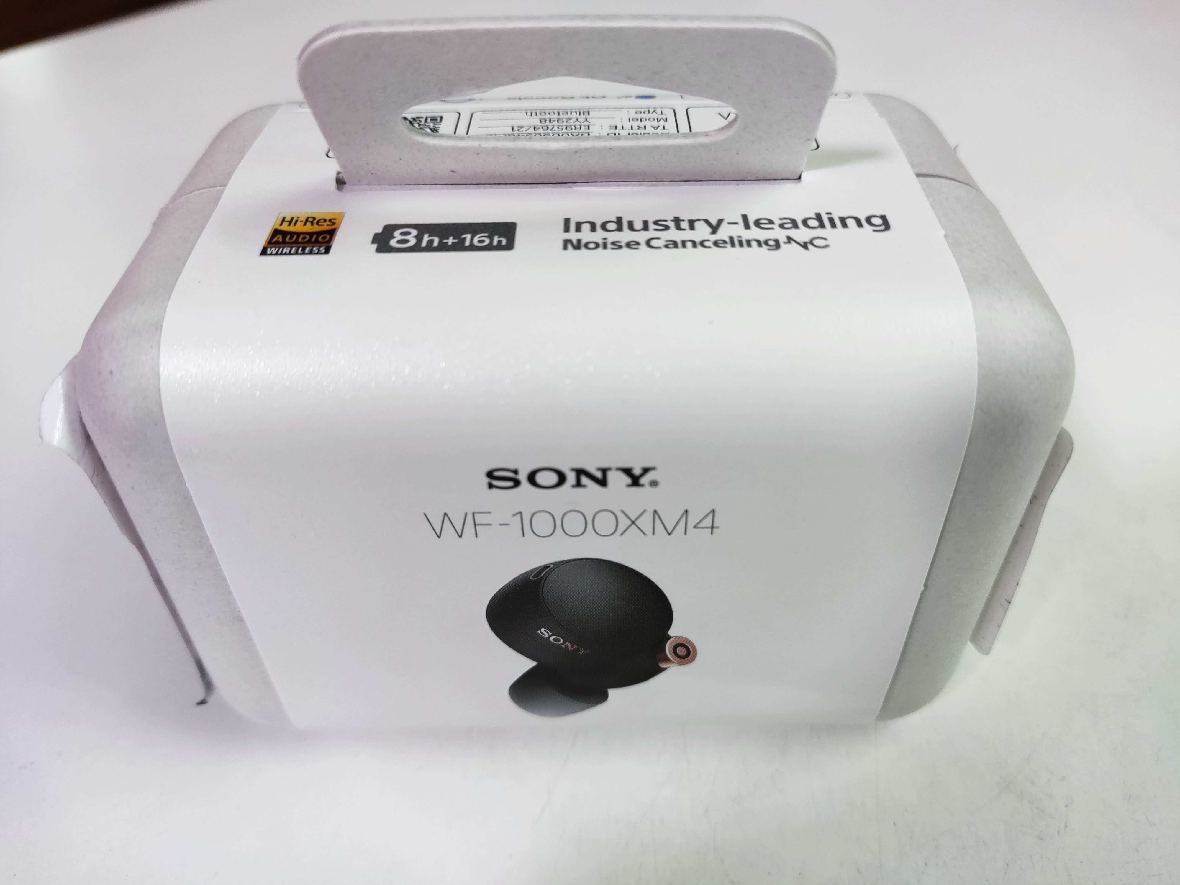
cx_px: 590
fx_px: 852
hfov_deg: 69.4
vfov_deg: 54.9
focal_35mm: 25
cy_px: 442
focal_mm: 4.71
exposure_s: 1/50
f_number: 1.79
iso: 609
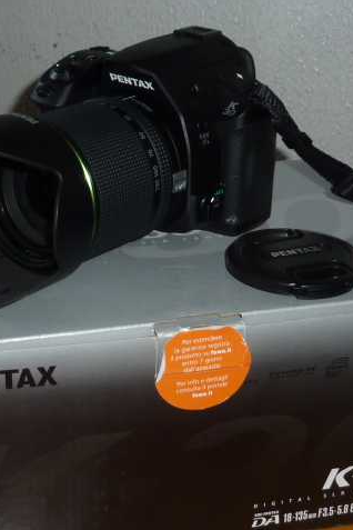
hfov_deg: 20.2
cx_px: 119
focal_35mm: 67
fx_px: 985
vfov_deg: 30.1
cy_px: 264
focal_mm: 4.4
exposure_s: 1/30
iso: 100
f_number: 3.3
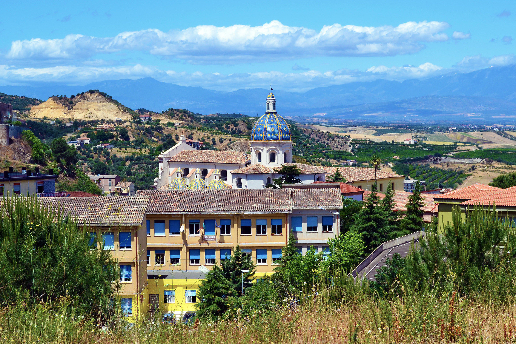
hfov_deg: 29.2
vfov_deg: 19.7
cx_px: 258
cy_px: 172
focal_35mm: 69
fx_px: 989
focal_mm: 46
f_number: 11
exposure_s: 1/500
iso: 280
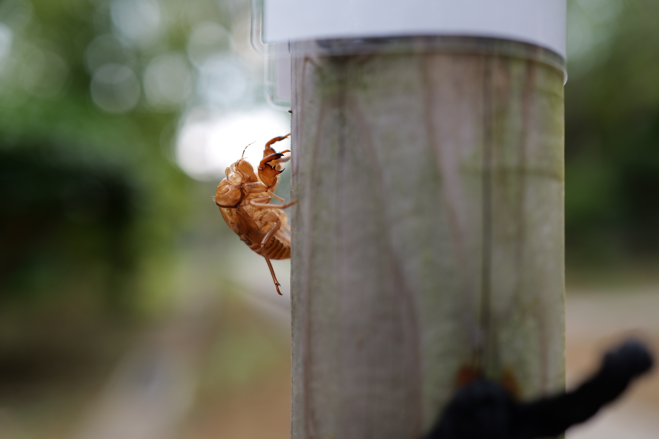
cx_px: 330
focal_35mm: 35
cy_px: 220
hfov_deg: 54.4
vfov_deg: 37.9
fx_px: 641
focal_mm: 35
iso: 400
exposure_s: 1/320
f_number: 2.8
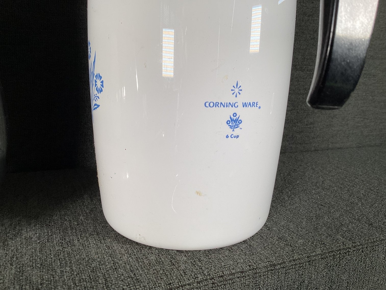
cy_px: 145
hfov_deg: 58.3
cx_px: 193
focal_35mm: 31
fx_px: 346
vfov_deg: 45.4
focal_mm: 3.3
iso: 40
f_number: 2.4
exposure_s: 1/100
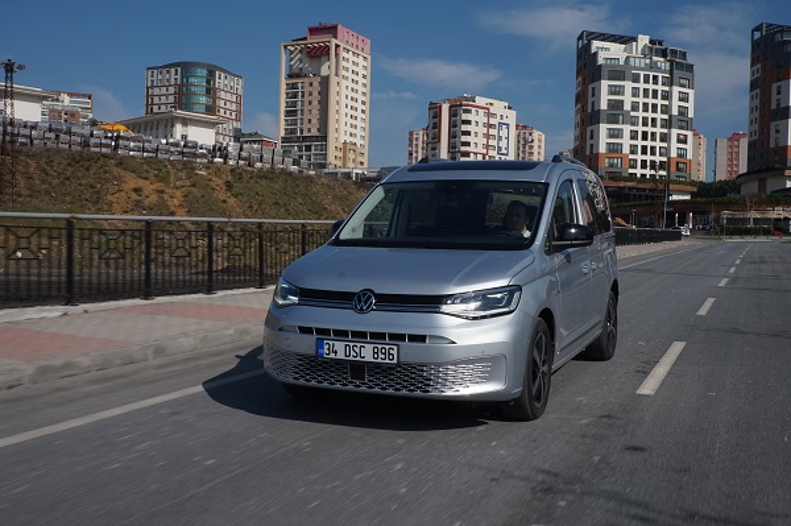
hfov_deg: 51.3
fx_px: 823
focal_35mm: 38
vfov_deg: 35.4
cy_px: 263
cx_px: 396
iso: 100
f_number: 18
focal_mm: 25
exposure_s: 1/125
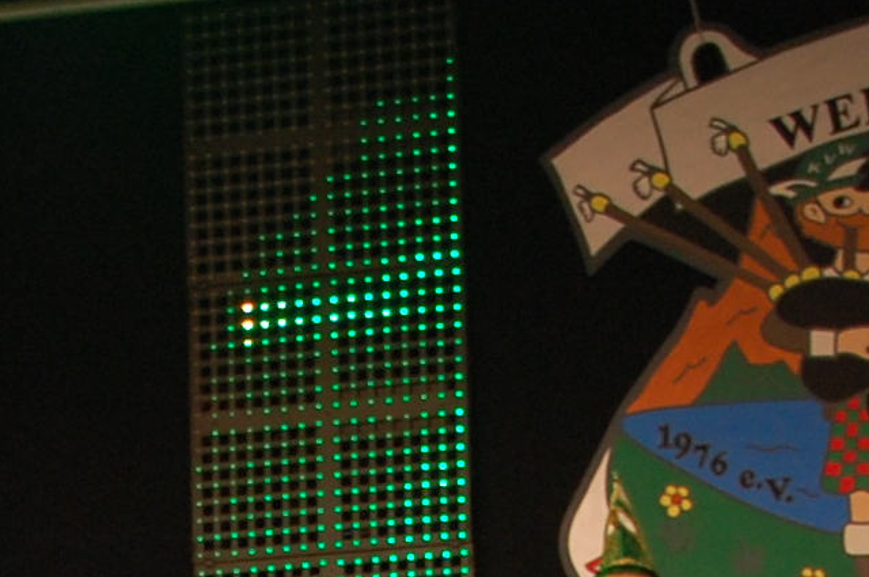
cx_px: 67
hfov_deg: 11.6
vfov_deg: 7.4
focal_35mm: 176
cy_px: 1265
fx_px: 4251
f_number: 4
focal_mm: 25
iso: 450
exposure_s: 1/30
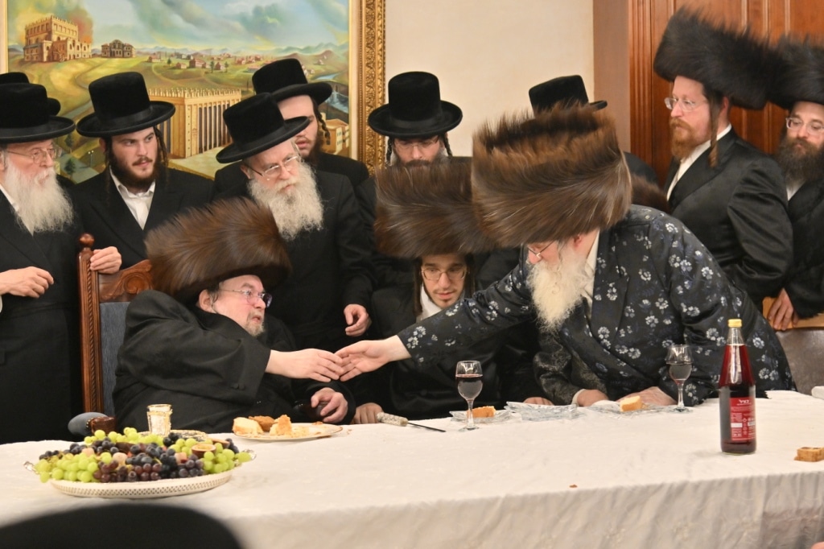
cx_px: 412
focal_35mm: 78
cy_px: 274
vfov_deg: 17.5
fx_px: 1785
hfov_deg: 26.0
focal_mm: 52
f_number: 4
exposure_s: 1/250
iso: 1000
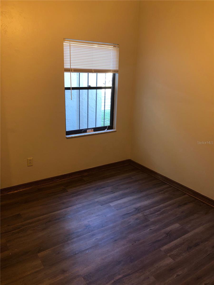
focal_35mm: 28
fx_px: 231
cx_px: 107
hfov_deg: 49.7
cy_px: 142
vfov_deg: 63.4
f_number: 1.8
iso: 25
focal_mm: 3.99
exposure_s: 1/15
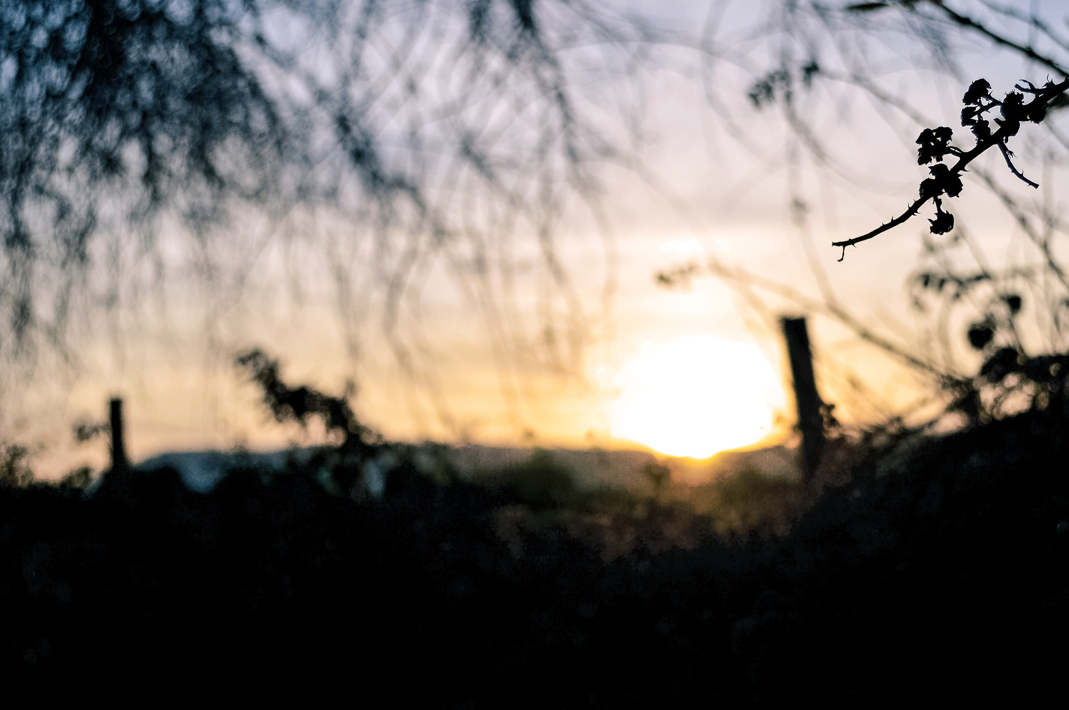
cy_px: 387
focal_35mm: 42
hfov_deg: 46.4
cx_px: 597
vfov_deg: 31.8
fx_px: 1246
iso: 100
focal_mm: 24
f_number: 4
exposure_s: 1/1250
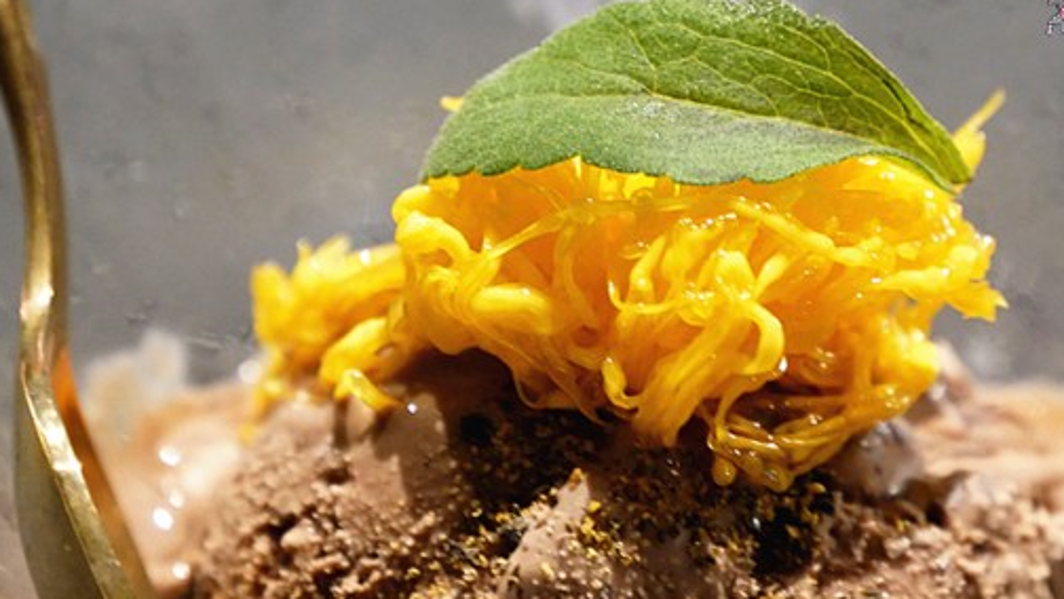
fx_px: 10246
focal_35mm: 363
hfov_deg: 5.9
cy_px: 369
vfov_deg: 3.4
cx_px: 623
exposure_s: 1/30
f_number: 5.6
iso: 2500
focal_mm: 140
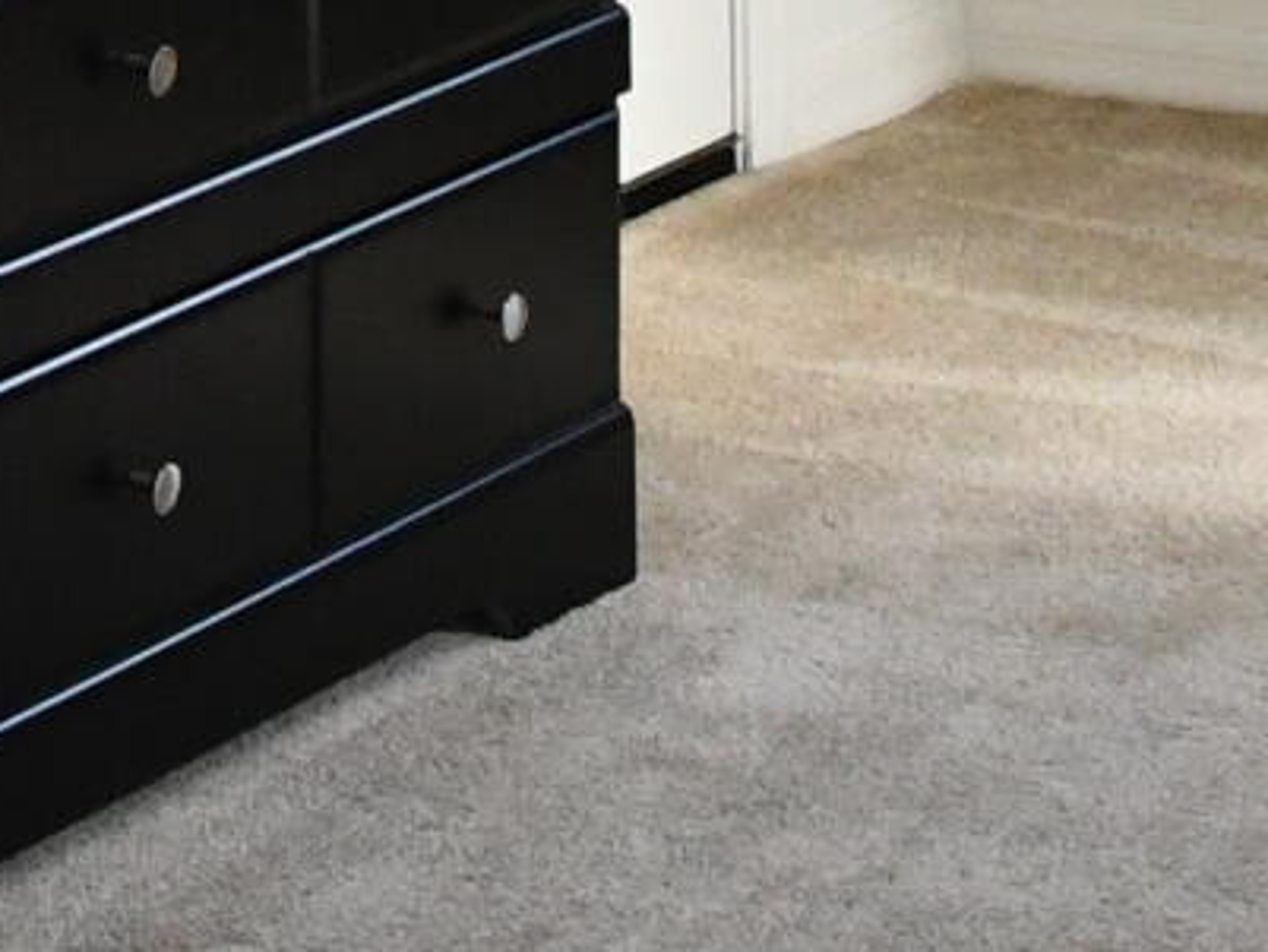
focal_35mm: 194
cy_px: -1366
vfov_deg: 7.2
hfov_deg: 9.9
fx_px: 7108
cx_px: -591
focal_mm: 18
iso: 2500
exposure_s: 1/200
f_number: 6.3
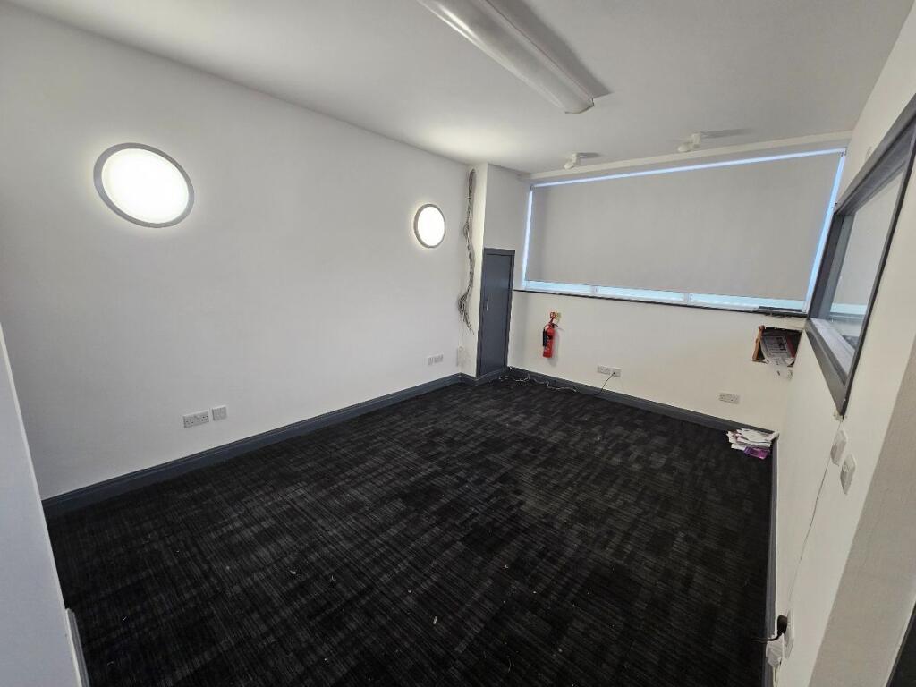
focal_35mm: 13
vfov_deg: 89.9
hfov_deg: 106.2
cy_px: 344
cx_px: 458
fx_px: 344
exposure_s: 1/50
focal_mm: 2.2
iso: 200
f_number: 2.2
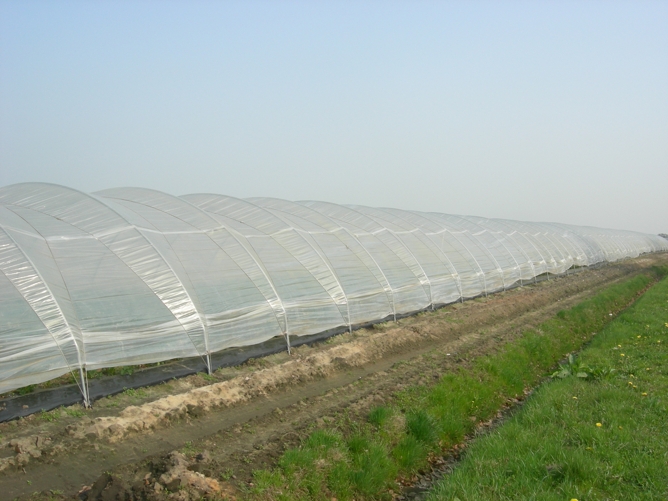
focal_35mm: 36
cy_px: 250
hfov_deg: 51.4
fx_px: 695
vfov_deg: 39.7
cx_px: 334
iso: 64
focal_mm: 7.5
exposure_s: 1/242
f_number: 6
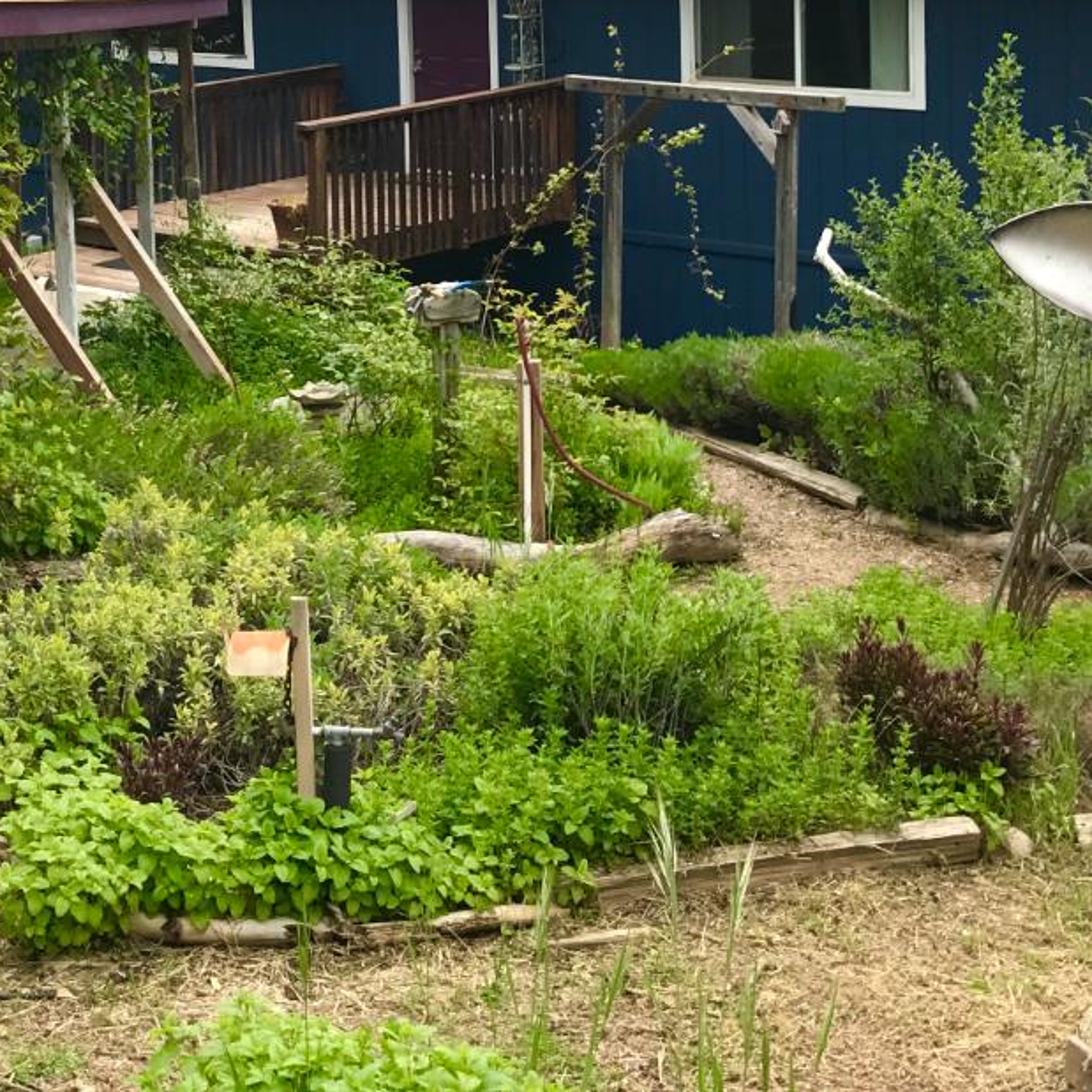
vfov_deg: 27.5
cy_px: 101
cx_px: 300
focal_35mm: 60
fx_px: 2141
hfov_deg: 28.3
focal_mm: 3.99
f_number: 1.8
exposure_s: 1/1429
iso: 20
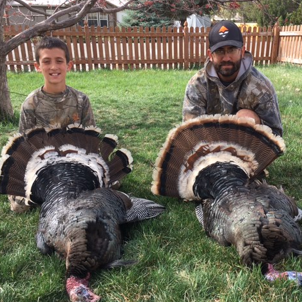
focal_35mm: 35
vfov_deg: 47.2
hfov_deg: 47.0
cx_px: 178
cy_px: 149
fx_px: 345
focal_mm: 4.15
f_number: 2.2
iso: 25
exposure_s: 1/409
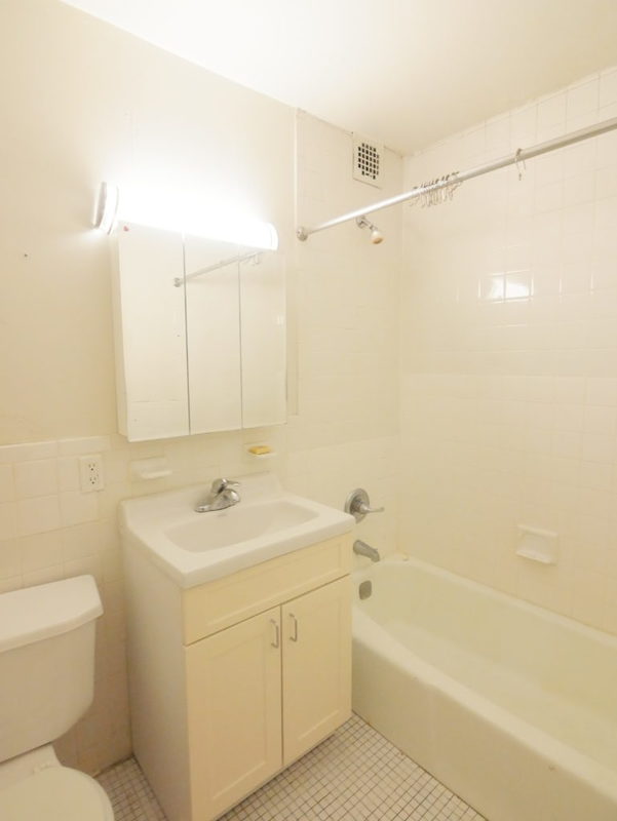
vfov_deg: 87.7
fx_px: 427
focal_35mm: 18
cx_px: 308
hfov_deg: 71.7
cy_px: 410
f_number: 6.3
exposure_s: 1/60
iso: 1600
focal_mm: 9
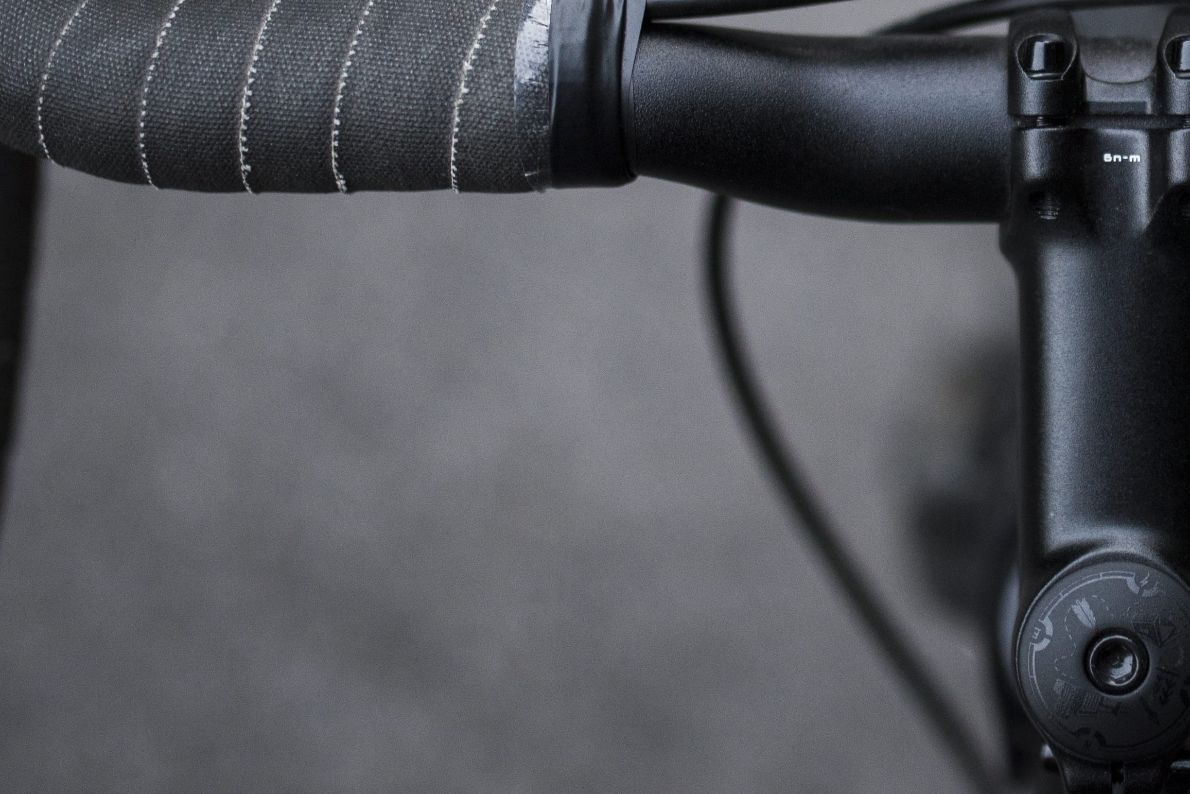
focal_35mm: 86
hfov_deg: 22.9
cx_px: 1119
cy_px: 13
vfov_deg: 15.6
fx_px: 2844
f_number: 1.4
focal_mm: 35
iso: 800
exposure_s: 1/60
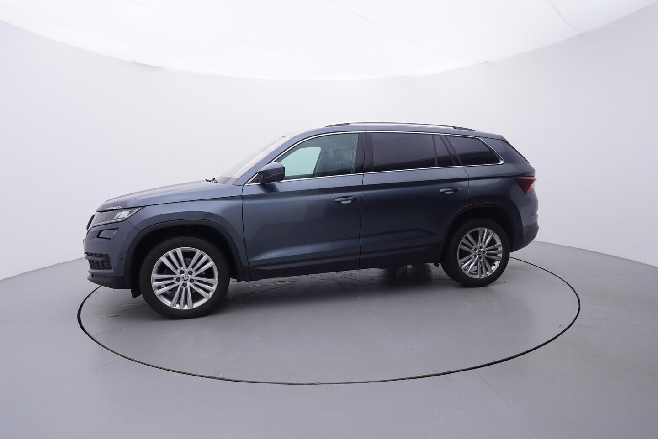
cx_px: 329
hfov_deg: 77.3
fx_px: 411
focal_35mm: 22
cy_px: 220
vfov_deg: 56.2
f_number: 5
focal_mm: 15
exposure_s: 1/80
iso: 200
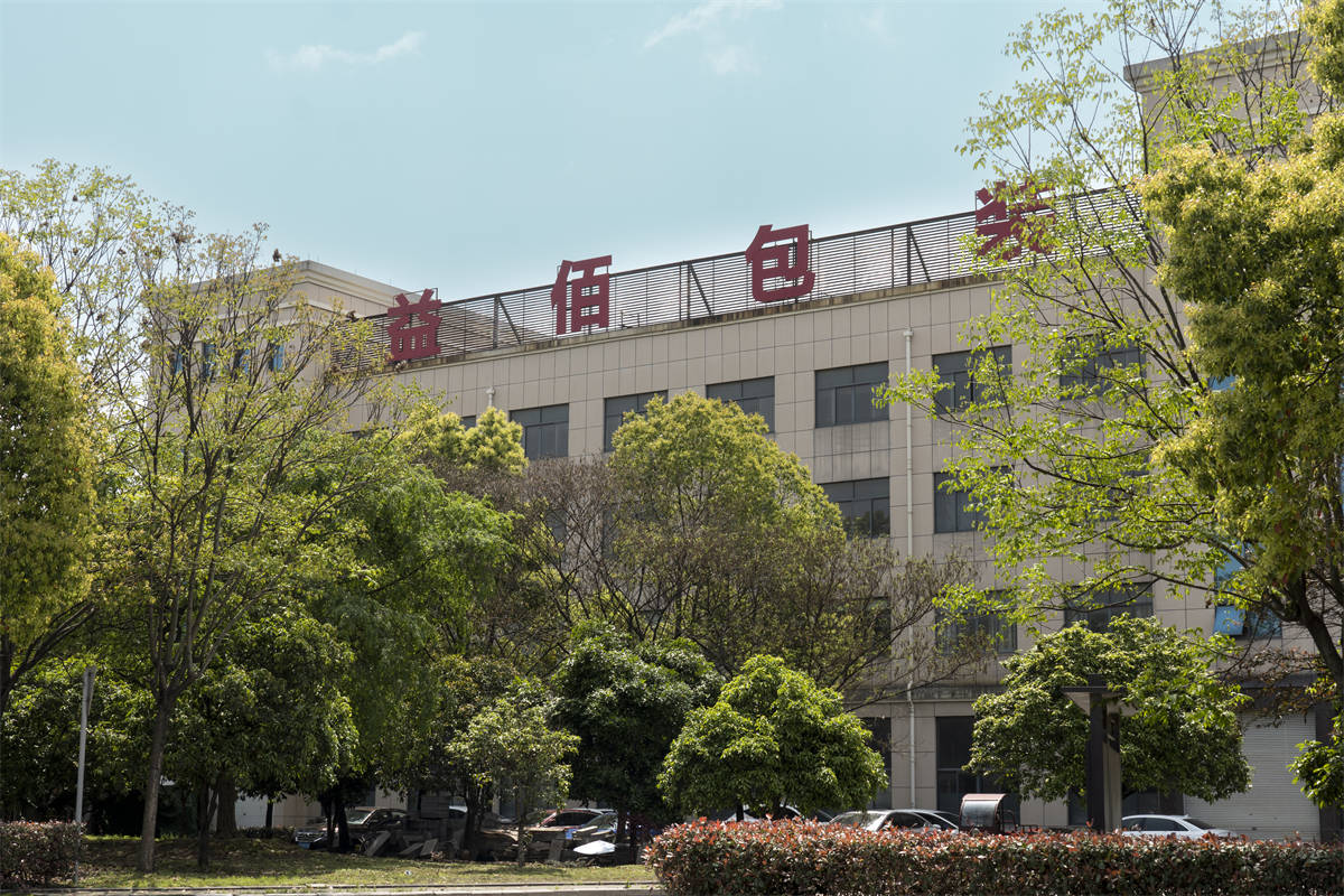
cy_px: 448
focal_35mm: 52
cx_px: 672
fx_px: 1960
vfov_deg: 25.8
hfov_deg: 37.9
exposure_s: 1/160
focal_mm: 35
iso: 100
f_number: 9
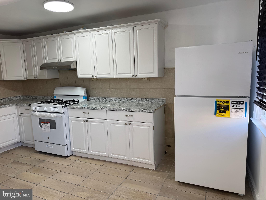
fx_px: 184
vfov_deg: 56.8
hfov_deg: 71.6
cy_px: 100
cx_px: 133
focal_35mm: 24
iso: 64
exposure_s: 1/121
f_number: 1.78
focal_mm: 6.76
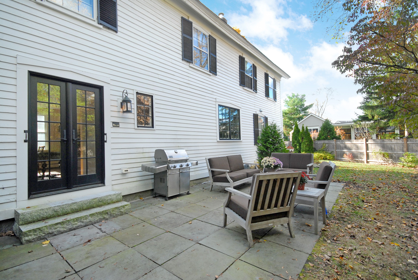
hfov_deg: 92.4
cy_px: 140
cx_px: 209
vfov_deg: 69.8
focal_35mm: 17
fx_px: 201
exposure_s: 1/100
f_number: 7.1
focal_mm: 11.5
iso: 400
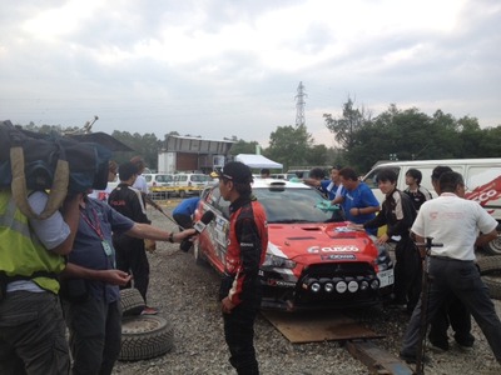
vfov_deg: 40.7
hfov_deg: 52.6
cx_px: 250
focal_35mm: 35
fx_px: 507
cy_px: 188
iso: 64
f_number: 2.4
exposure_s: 1/226
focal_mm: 4.28
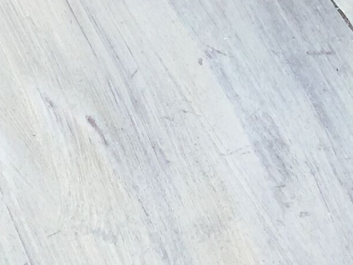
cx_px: 212
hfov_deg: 11.8
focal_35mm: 168
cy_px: -179
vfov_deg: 8.6
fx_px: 1714
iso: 25
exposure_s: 1/341
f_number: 2.4
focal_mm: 3.3
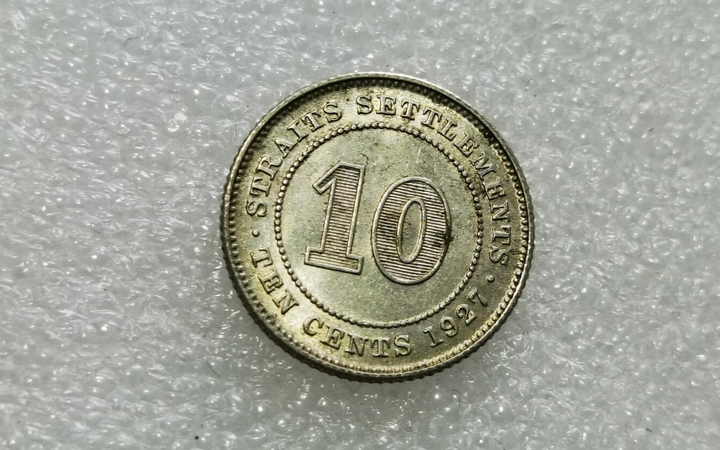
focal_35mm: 90
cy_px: 237
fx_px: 1766
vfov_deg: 14.5
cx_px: 358
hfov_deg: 23.0
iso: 64
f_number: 1.9
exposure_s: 1/100
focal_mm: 6.67
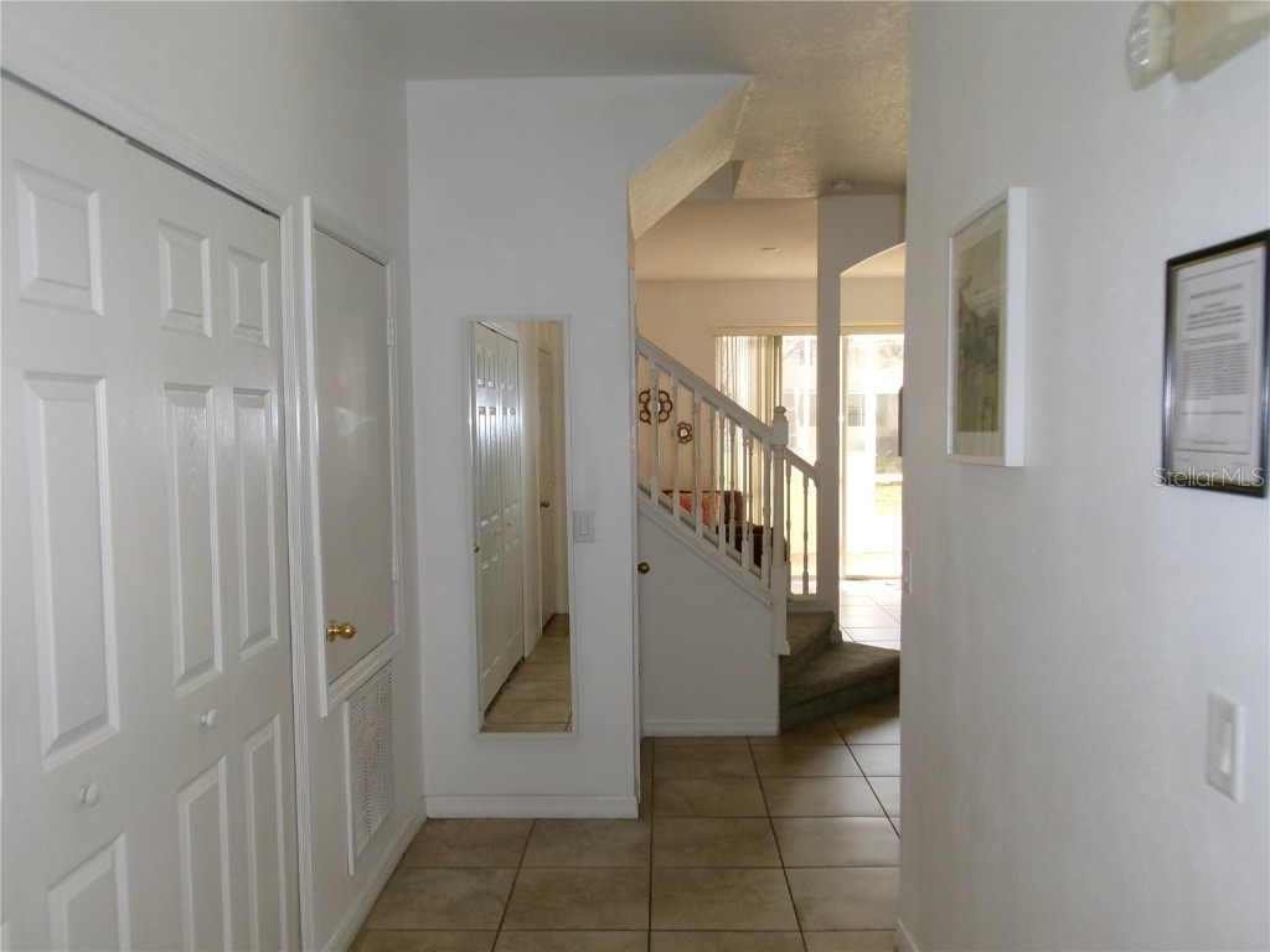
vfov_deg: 49.7
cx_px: 635
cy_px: 476
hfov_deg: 63.4
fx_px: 1027
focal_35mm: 28
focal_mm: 5.1
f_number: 3.9
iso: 200
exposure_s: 1/34
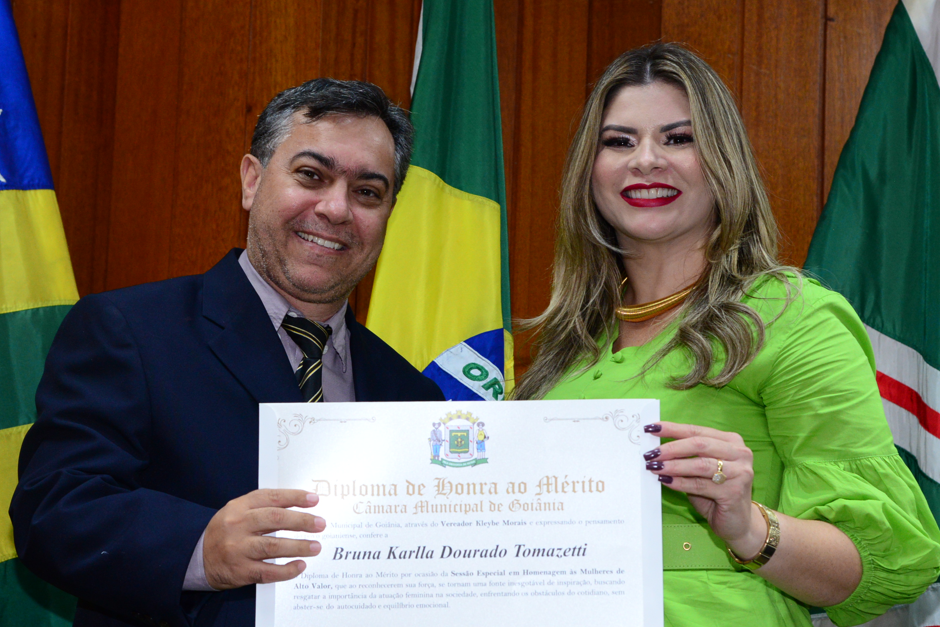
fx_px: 2298
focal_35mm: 88
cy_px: 348
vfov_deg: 15.5
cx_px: 469
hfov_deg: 23.1
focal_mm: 66
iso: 2500
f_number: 5
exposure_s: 1/60
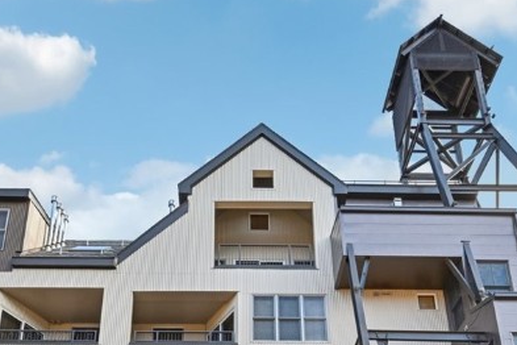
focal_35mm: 41
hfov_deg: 47.3
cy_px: 457
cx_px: 232
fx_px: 589
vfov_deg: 27.0
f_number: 8
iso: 64
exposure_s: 1/30
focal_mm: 14
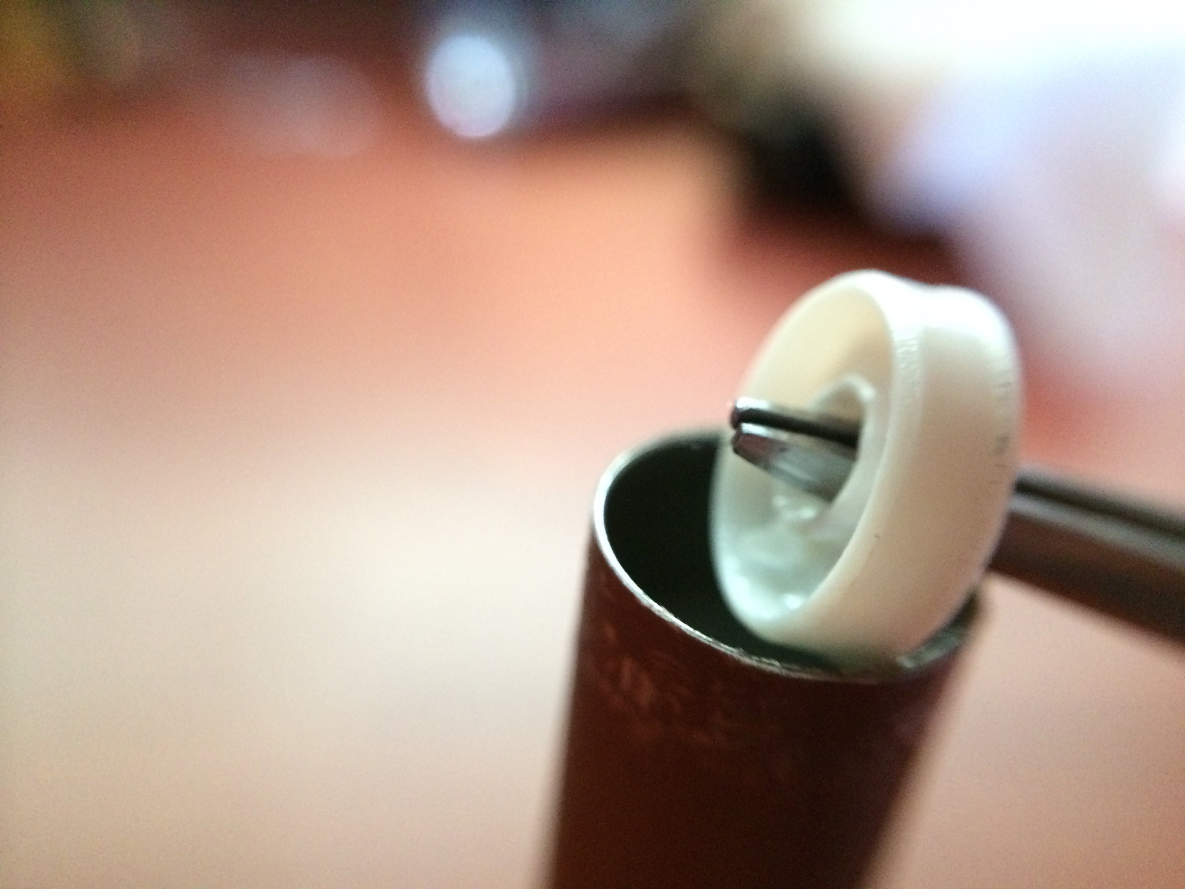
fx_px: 1027
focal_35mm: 30
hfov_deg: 60.0
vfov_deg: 46.8
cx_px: 592
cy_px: 444
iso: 400
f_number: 2.2
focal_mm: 4.12
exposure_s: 1/15
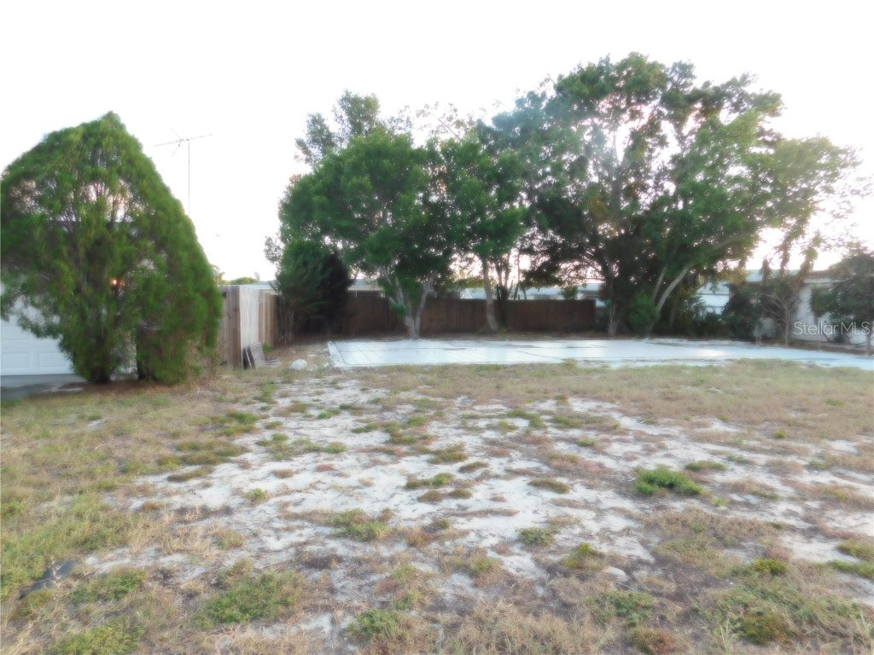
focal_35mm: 23
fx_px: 581
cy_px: 328
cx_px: 437
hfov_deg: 73.9
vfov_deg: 58.9
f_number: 3
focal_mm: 4
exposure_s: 1/200
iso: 125
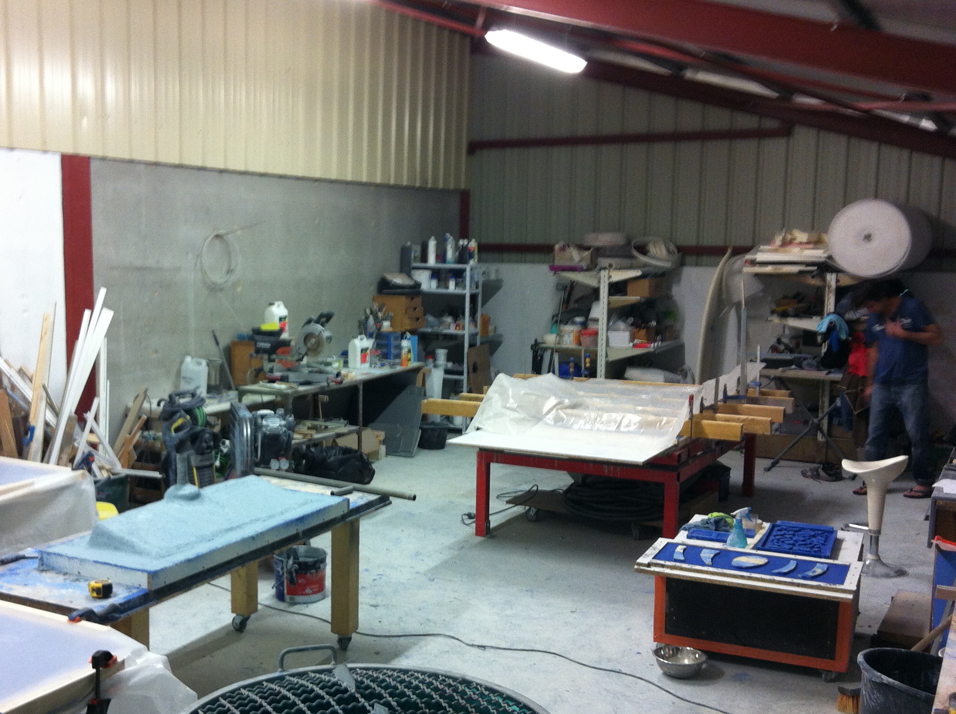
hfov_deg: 41.9
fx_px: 1241
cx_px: 368
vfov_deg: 32.1
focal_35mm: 45
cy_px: 400
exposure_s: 1/15
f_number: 2.8
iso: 100
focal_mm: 3.85
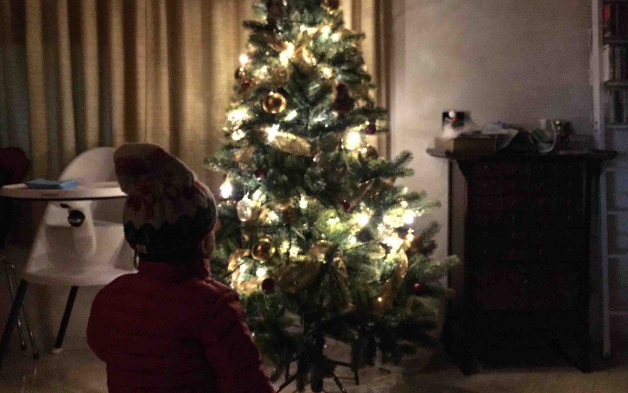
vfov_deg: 40.5
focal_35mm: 31
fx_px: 531
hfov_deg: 61.2
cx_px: 312
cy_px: 159
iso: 1000
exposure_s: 1/15
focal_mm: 4.15
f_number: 2.2
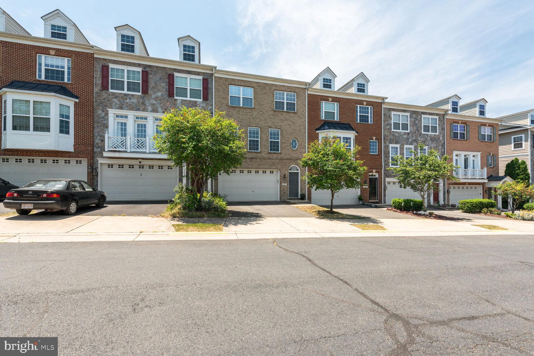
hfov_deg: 100.4
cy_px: 178
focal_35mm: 15
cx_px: 267
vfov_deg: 77.3
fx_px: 222
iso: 200
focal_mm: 15
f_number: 8
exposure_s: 1/800
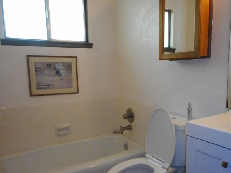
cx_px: 134
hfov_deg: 58.1
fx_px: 207
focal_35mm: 31
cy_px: 105
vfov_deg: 45.2
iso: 500
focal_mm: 4.5
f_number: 3.7
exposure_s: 1/25
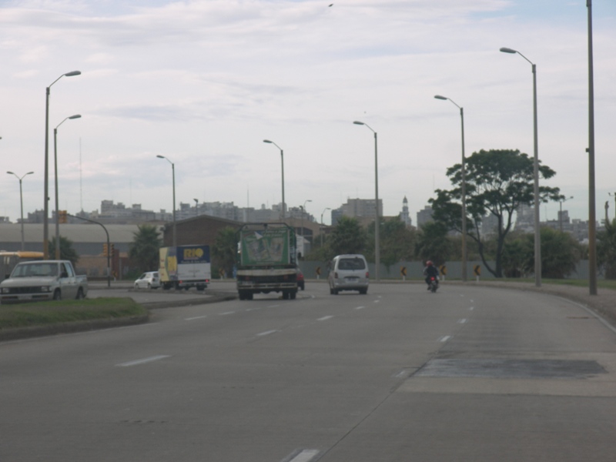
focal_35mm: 125
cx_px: 308
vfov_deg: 11.9
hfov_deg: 15.8
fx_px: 2224
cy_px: 231
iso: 50
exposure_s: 1/250
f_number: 4
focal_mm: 26.3
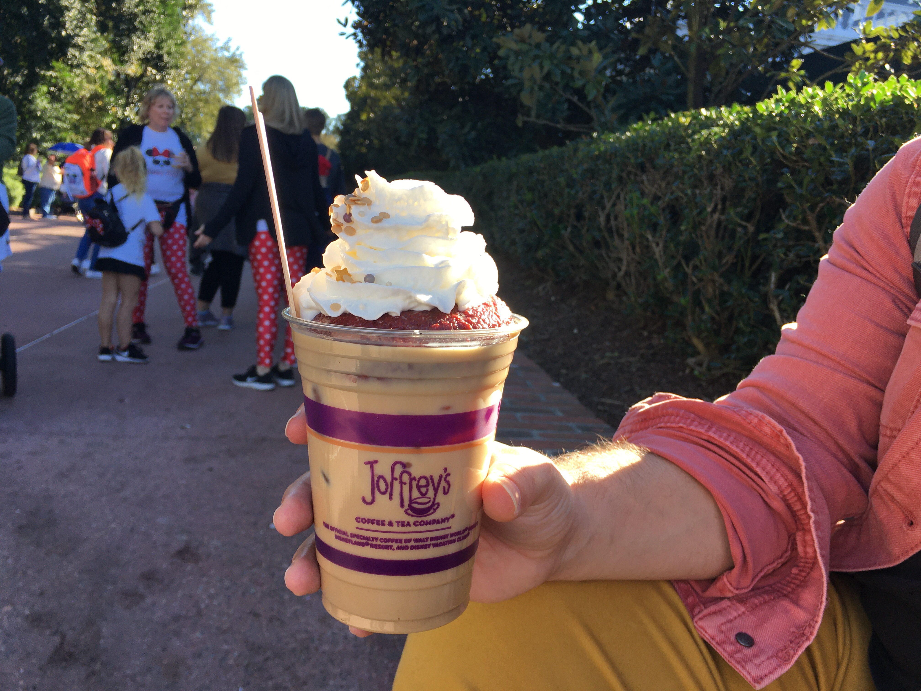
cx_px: 460
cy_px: 346
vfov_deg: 48.2
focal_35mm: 29
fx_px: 772
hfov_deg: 61.7
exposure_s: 1/306
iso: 25
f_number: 2.2
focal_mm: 4.15
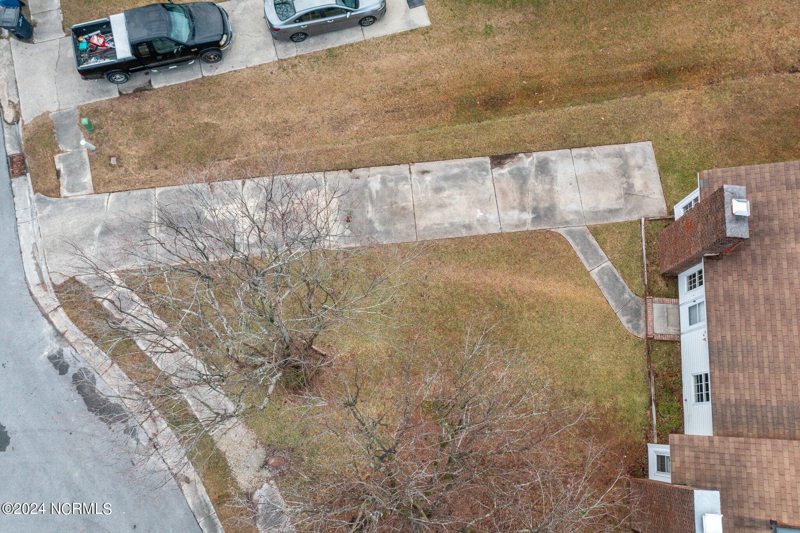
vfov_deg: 46.4
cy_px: 266
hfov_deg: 65.5
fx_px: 622
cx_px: 400
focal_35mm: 28
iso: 100
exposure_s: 1/80
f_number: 2.8
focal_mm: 10.26
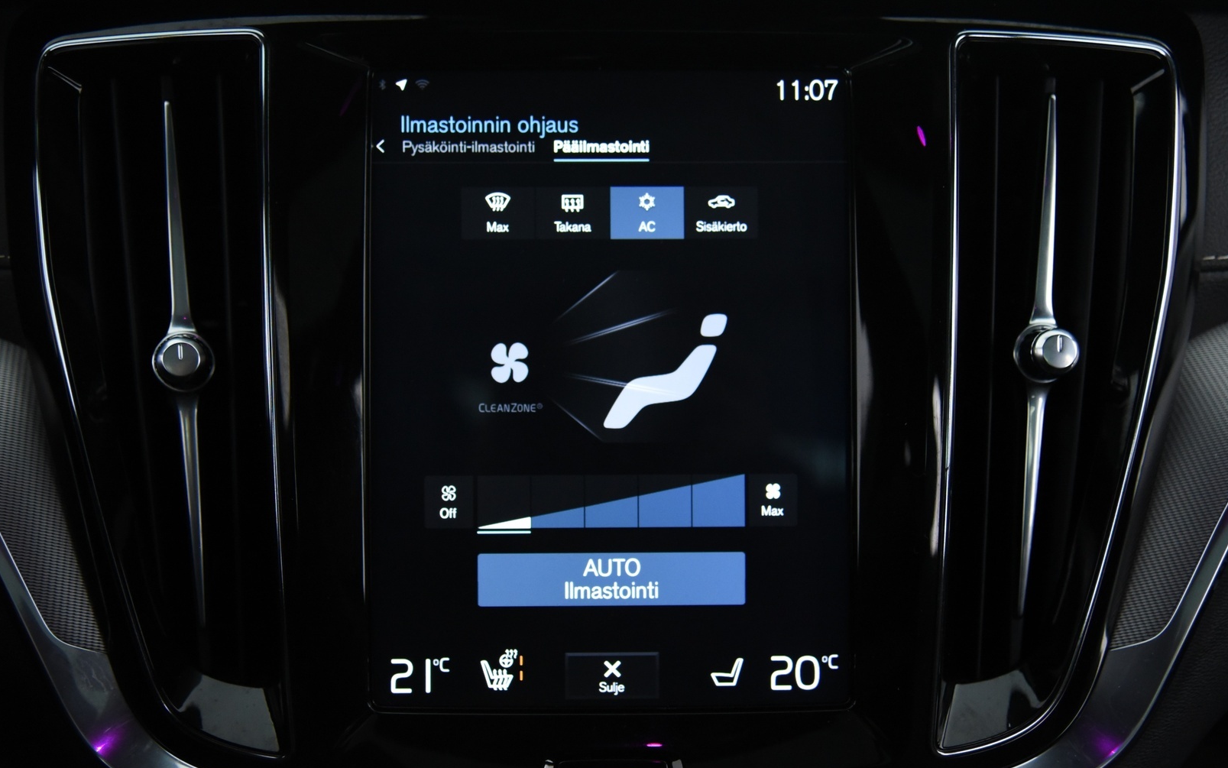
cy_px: 394
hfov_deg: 50.4
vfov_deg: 32.8
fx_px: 1305
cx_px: 614
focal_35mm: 39
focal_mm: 38
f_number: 4
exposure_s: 1/50
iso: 4000
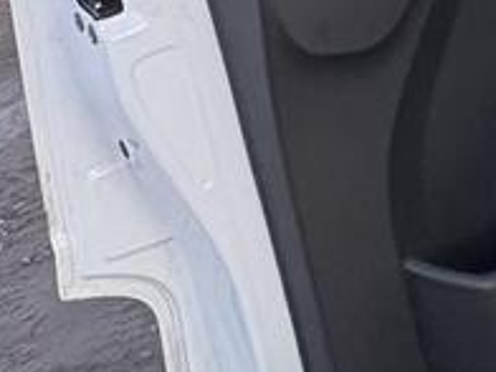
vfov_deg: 19.6
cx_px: 415
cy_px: -205
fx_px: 917
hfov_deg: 29.4
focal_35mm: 64
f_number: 2.2
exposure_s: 1/60
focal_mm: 2.22
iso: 250
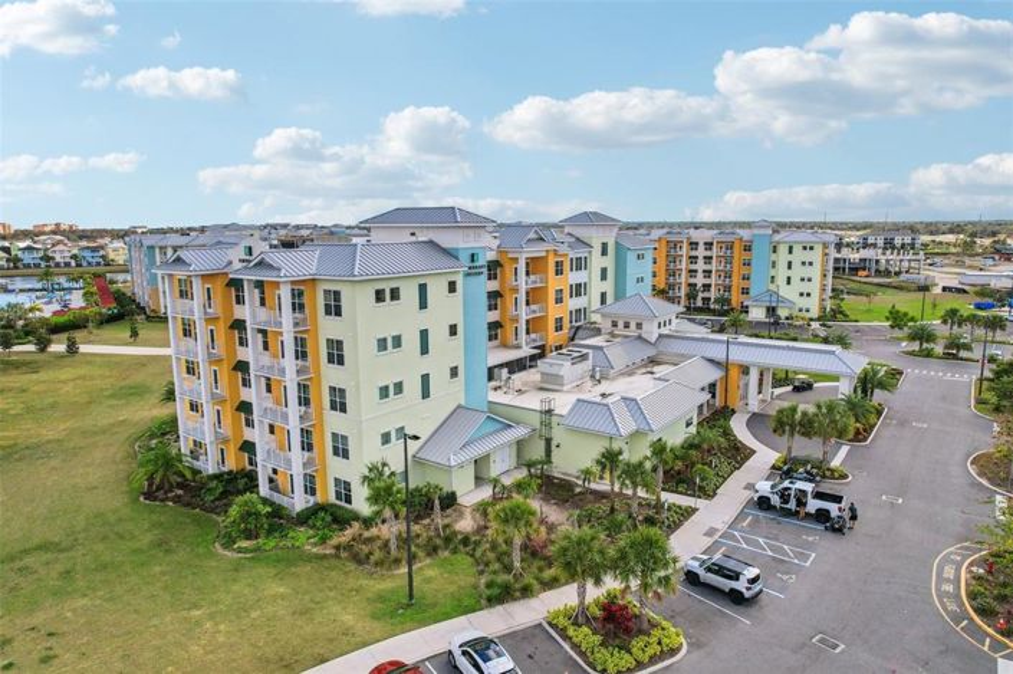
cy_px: 337
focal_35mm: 22
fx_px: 619
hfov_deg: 78.6
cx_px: 506
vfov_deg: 57.2
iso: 110
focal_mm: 8.4
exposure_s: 1/3000
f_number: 2.8
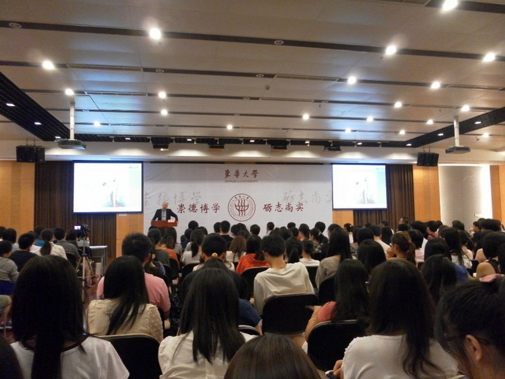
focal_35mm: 28
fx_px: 408
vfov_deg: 49.7
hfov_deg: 63.4
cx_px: 252
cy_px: 190
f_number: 3.2
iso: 400
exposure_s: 1/20
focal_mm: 4.9
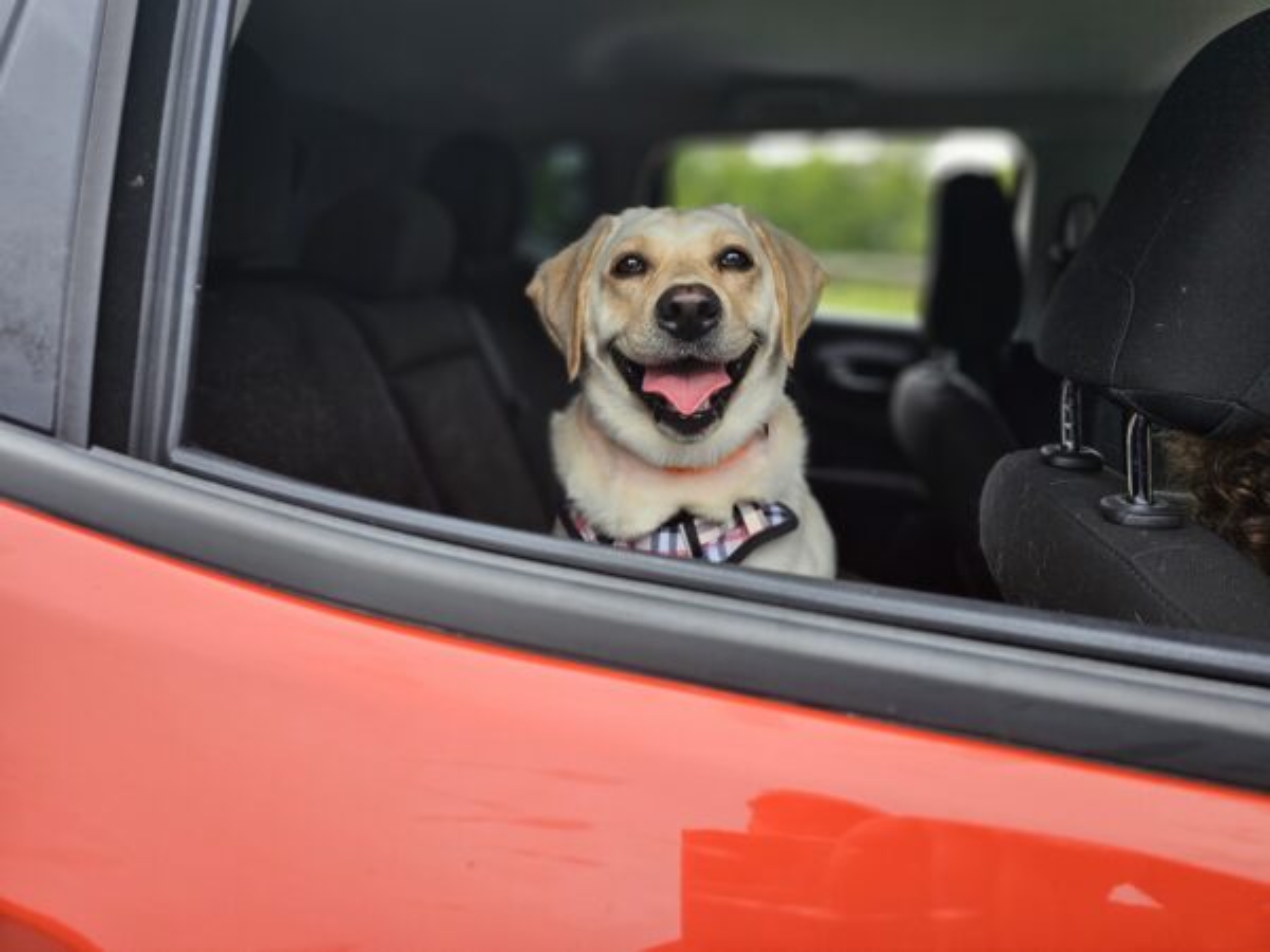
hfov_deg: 73.9
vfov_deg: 58.9
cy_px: 476
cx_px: 635
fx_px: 844
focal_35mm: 23
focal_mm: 6.3
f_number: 1.7
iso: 10
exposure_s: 1/165
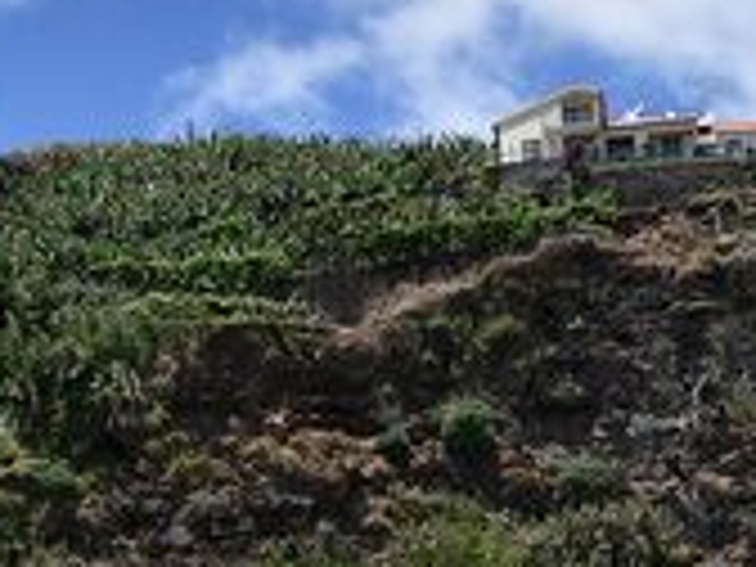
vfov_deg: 13.5
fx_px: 2337
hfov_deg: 17.2
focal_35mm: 107
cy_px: 668
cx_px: -234
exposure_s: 1/500
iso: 80
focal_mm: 6
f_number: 5.2
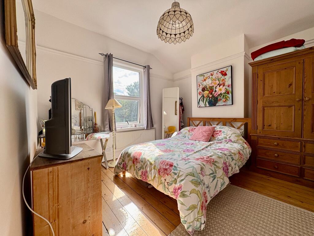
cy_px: 118
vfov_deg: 85.7
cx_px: 157
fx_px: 127
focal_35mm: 14
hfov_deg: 102.1
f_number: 2.2
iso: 64
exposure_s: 1/178
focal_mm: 2.22
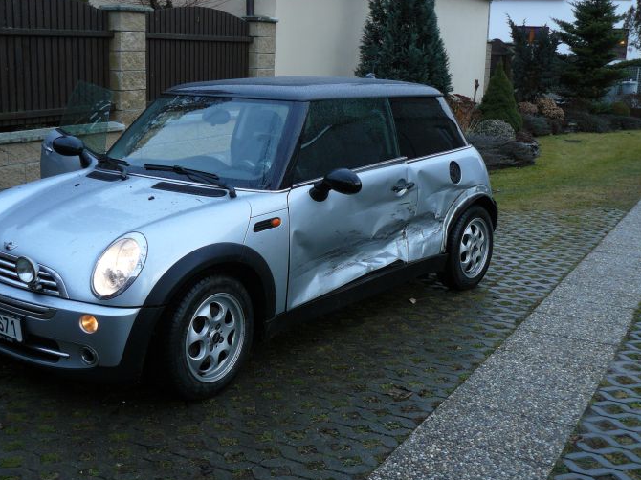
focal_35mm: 43
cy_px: 273
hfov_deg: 43.8
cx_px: 301
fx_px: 796
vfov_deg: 33.5
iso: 100
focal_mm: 6
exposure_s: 1/60
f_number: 2.8
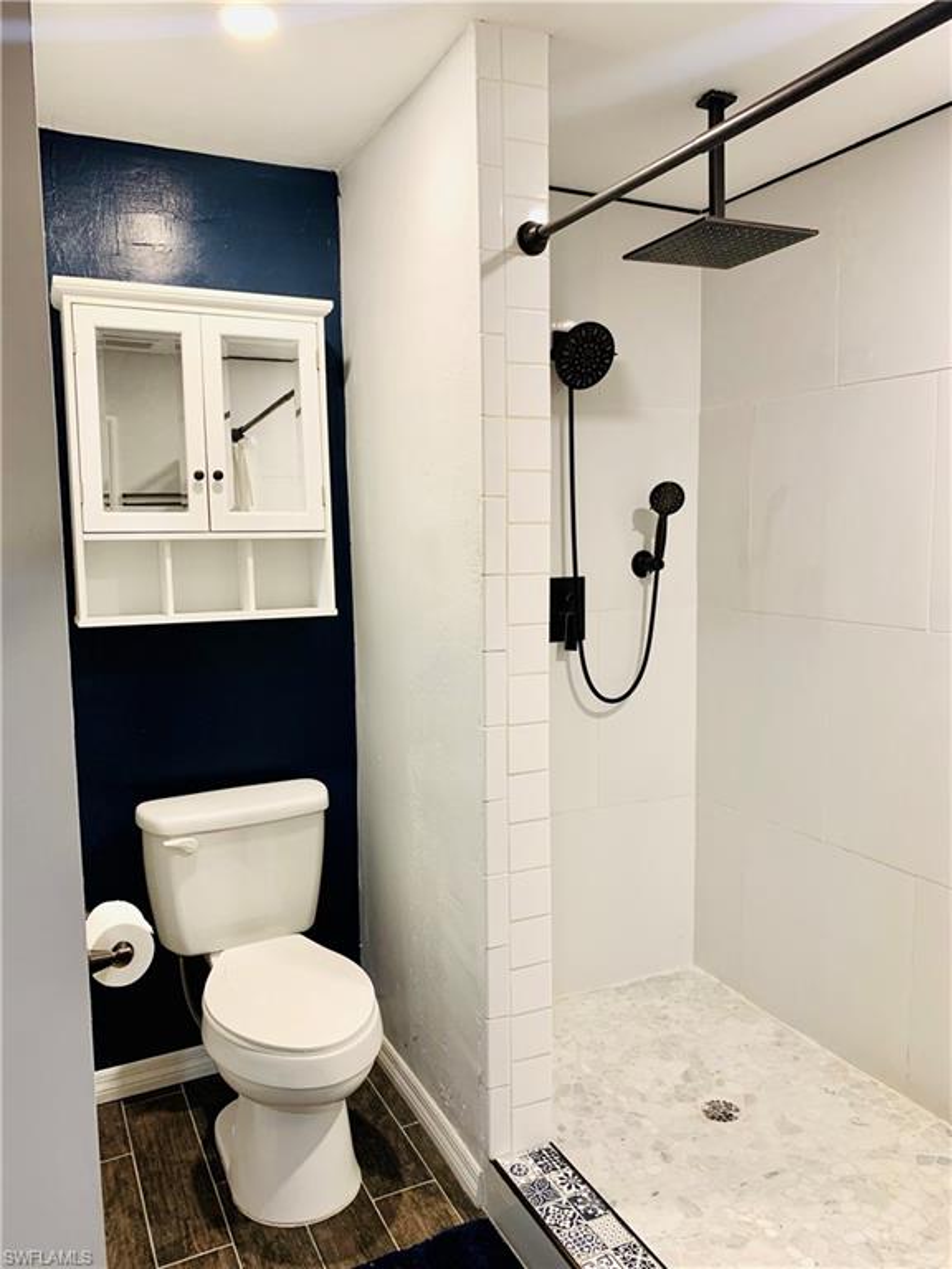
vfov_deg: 67.3
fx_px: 953
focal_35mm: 26
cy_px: 634
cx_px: 476
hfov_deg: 53.1
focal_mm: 4.25
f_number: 1.8
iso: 125
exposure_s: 1/60
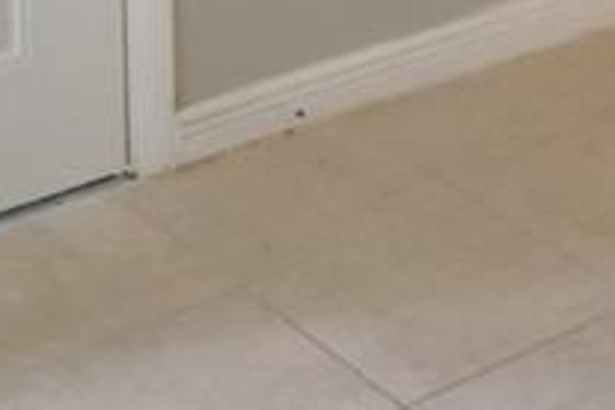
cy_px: -559
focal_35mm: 116
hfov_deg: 16.9
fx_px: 1982
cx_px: 722
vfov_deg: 10.3
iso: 800
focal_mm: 10
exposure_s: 1/90
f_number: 3.5
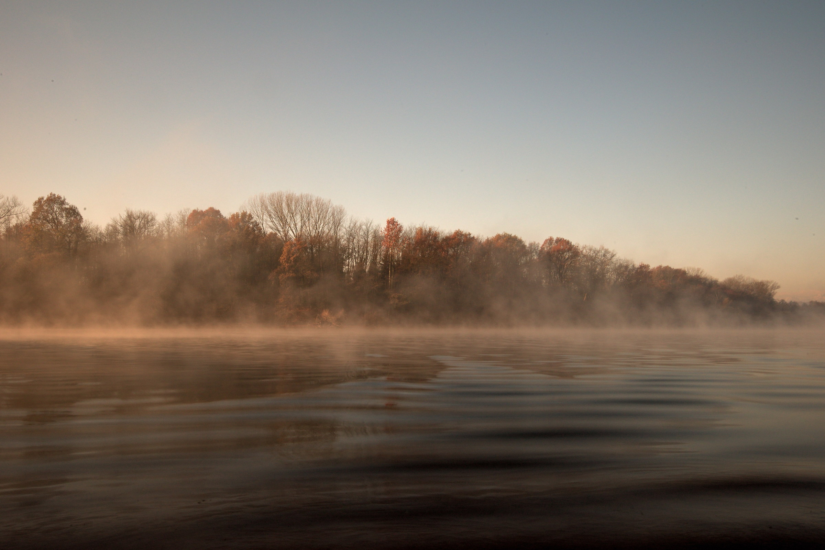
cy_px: 275
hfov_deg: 65.5
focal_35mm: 28
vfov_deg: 46.4
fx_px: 642
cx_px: 412
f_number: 22
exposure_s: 1/1.6
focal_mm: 28
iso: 100
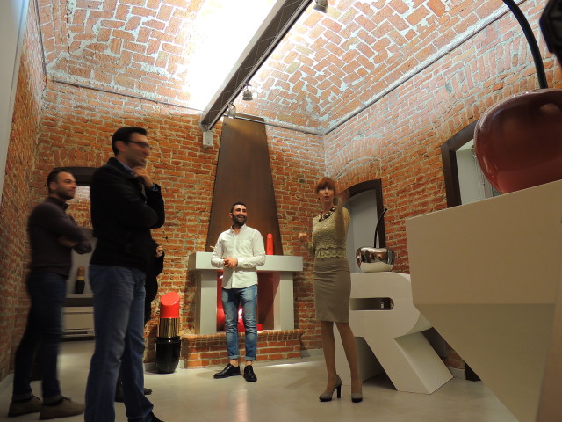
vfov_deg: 56.8
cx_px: 281
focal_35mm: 24
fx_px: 390
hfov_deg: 71.6
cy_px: 211
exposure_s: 1/6
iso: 100
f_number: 3
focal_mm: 4.3
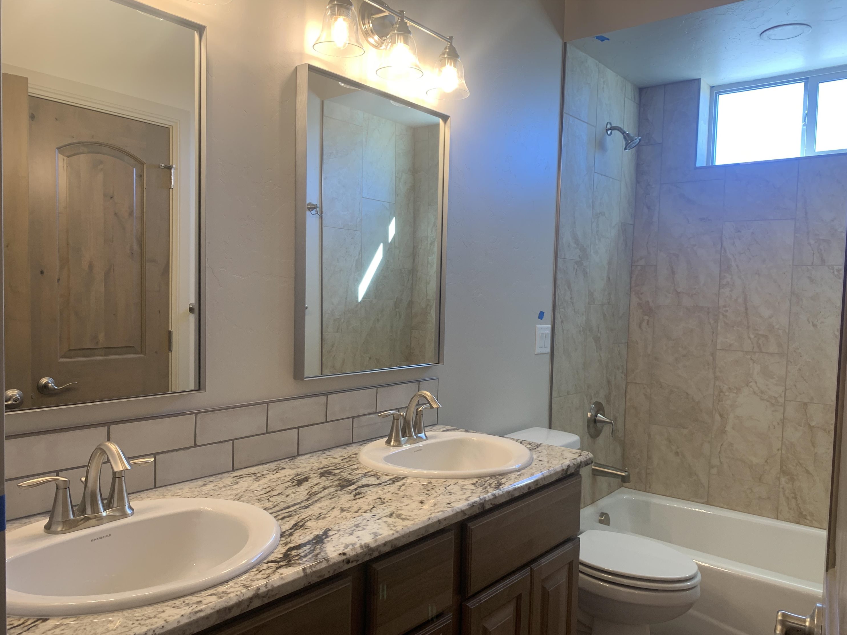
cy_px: 329
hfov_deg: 65.3
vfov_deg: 51.3
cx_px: 430
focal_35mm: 27
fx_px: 661
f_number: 1.8
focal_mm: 4.25
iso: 80
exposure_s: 1/120
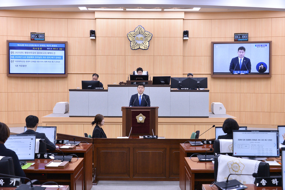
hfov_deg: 43.6
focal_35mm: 45
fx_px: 356
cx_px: 142
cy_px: 95
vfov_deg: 29.9
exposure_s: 1/200
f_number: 6.3
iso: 1600
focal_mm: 45
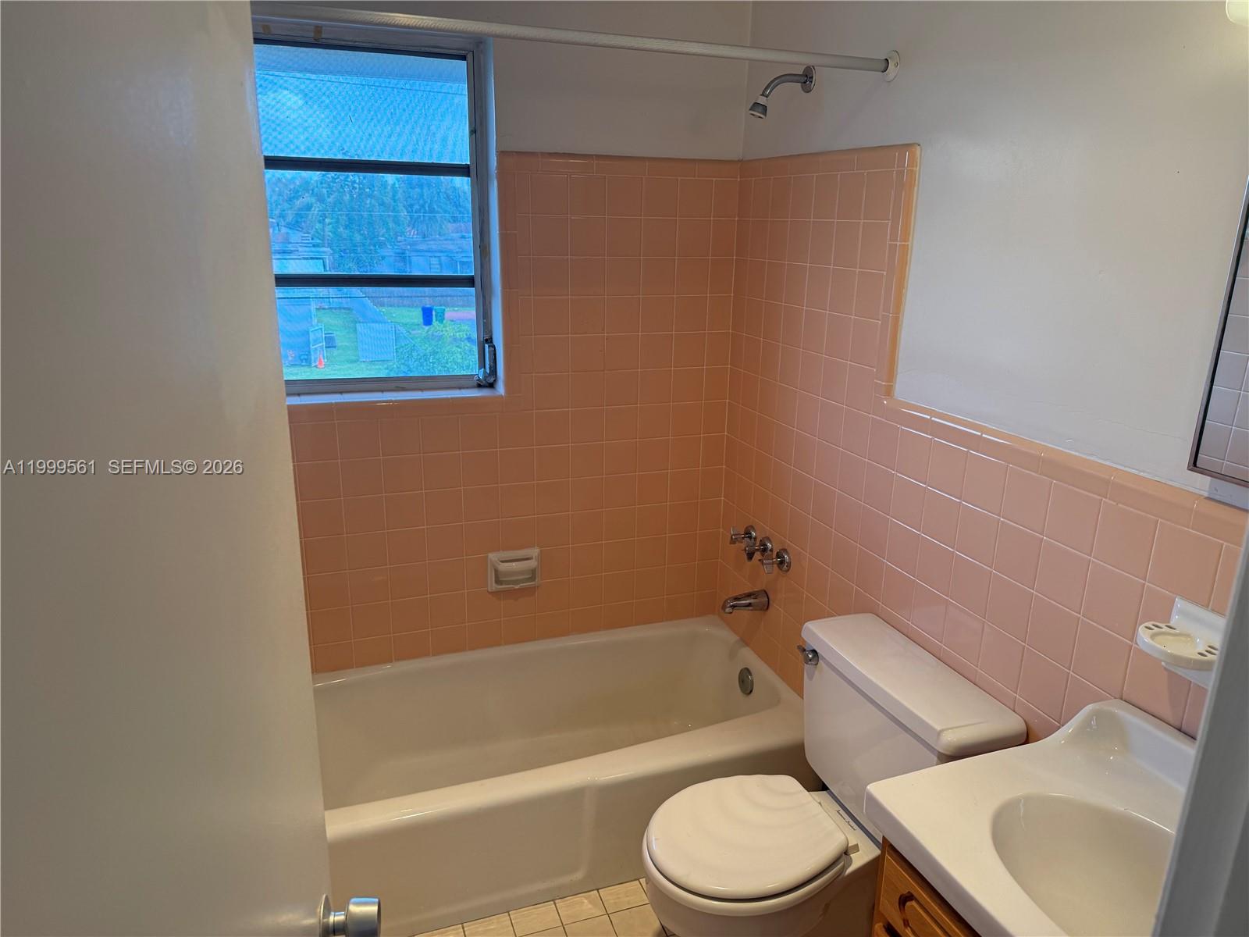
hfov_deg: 71.6
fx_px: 866
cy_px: 468
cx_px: 624
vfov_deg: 56.8
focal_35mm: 24
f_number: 1.78
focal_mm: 6.76
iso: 100
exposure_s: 1/241
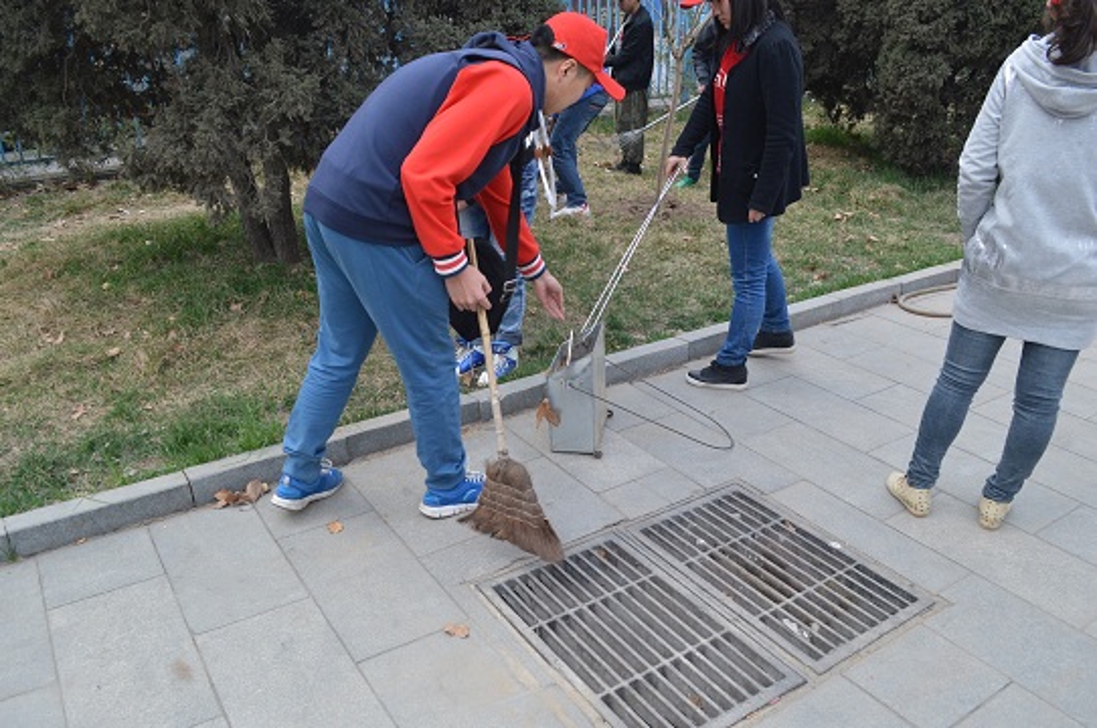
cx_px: 548
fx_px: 822
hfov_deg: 67.4
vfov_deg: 47.8
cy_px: 364
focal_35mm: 27
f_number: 5.6
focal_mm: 18
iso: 110
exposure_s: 1/125
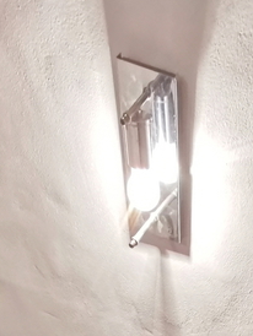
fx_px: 613
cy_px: 654
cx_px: 268
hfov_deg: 22.2
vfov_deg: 19.5
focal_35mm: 63
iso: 320
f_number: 2.2
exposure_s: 1/40
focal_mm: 2.35
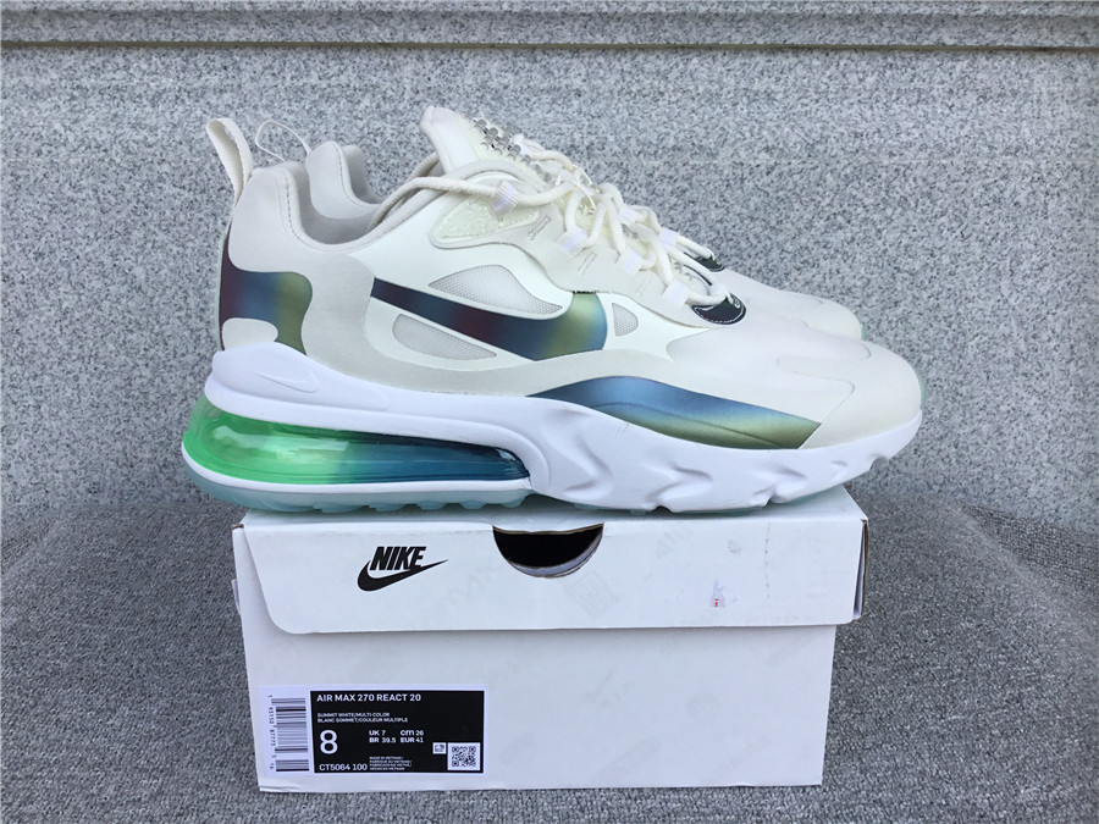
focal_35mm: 31
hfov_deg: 58.4
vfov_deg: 45.4
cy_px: 412
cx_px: 550
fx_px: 984
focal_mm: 3.3
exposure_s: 1/436
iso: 25
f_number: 2.4
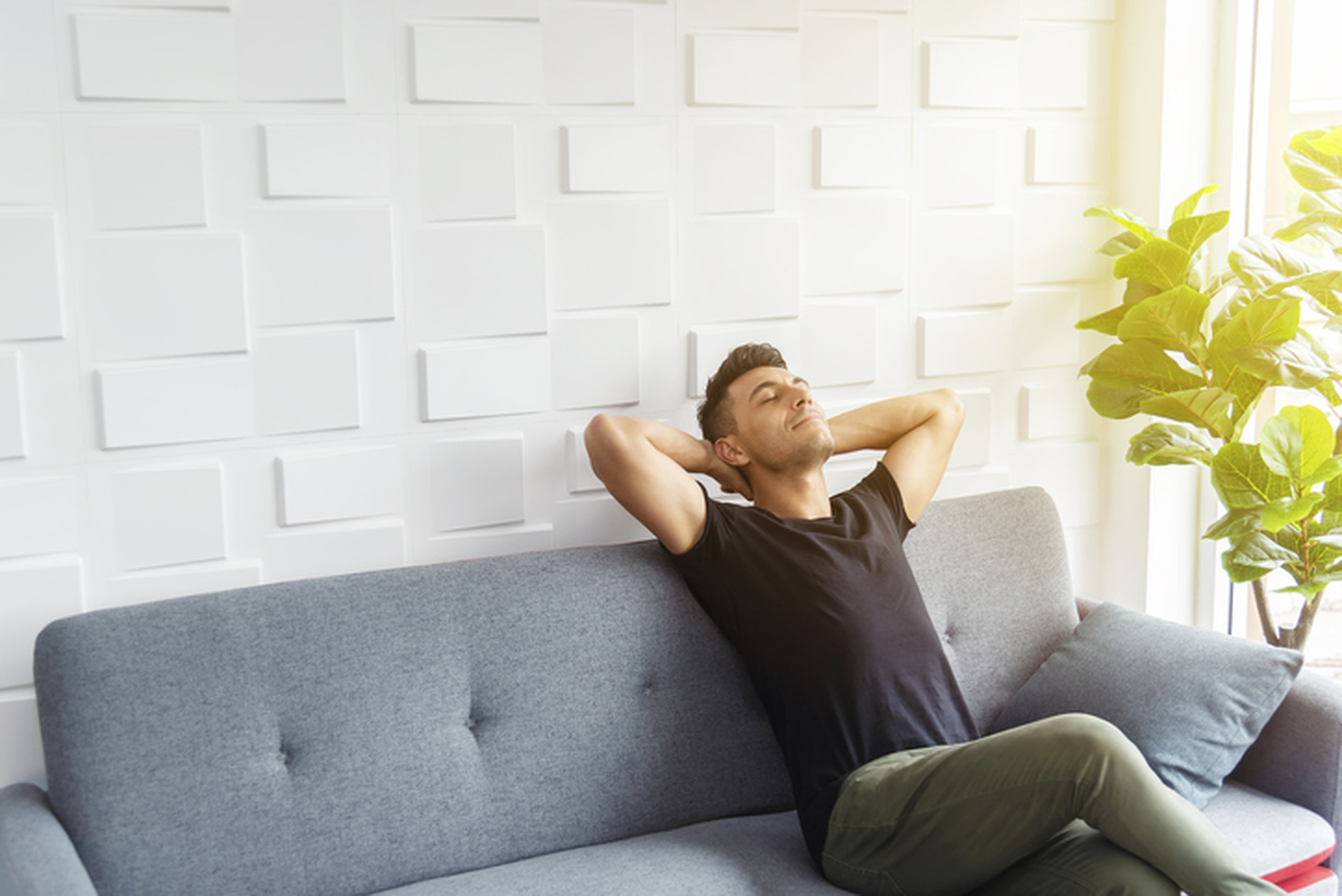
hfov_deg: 44.5
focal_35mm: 44
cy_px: 448
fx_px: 1640
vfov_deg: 30.5
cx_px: 671
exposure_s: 1/100
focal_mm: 44
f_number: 4
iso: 200
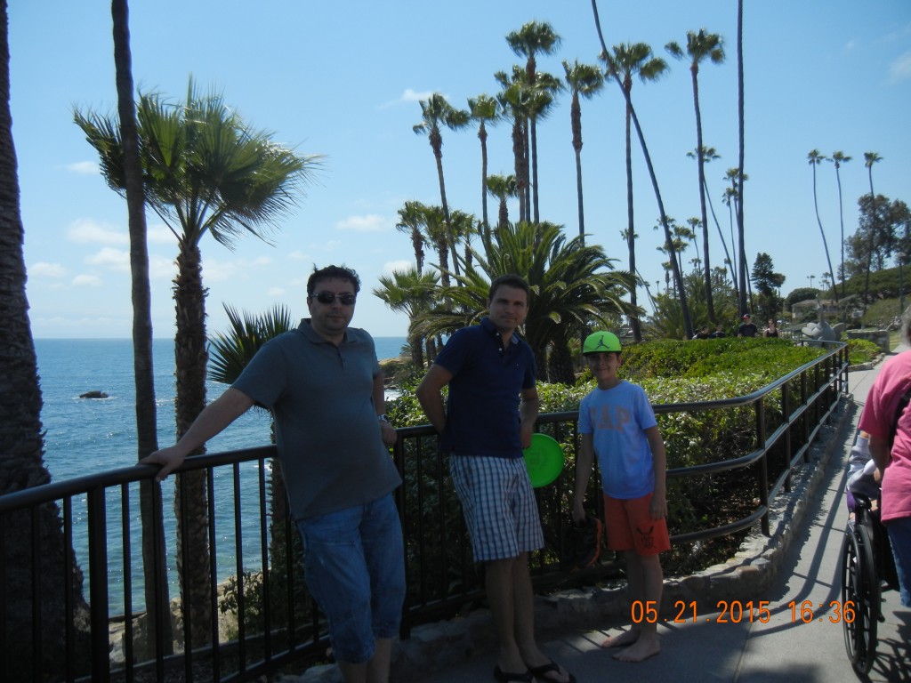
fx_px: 790
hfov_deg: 60.0
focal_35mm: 30
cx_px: 456
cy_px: 342
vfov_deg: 46.8
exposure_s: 1/507
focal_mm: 5.4
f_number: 7
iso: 160
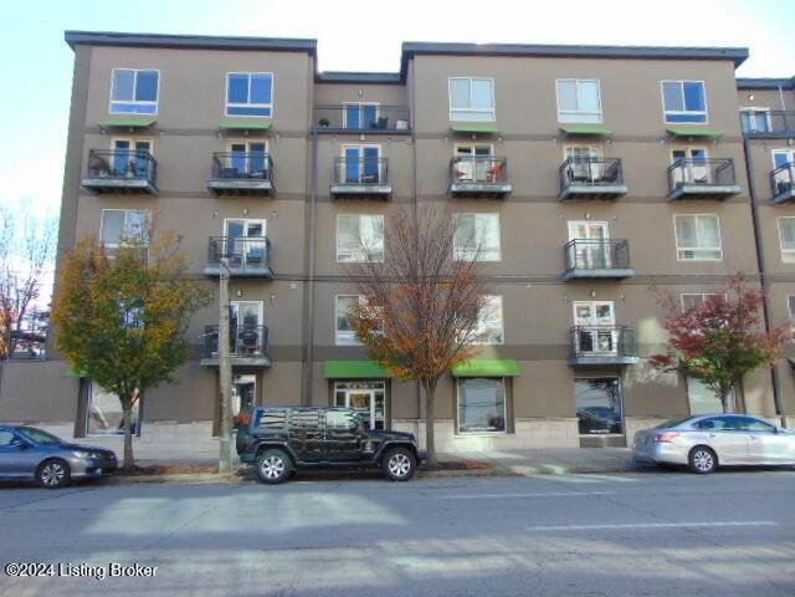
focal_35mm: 25
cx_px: 398
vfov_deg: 54.9
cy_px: 298
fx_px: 574
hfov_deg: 69.4
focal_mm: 4.5
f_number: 3
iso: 80
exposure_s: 1/320
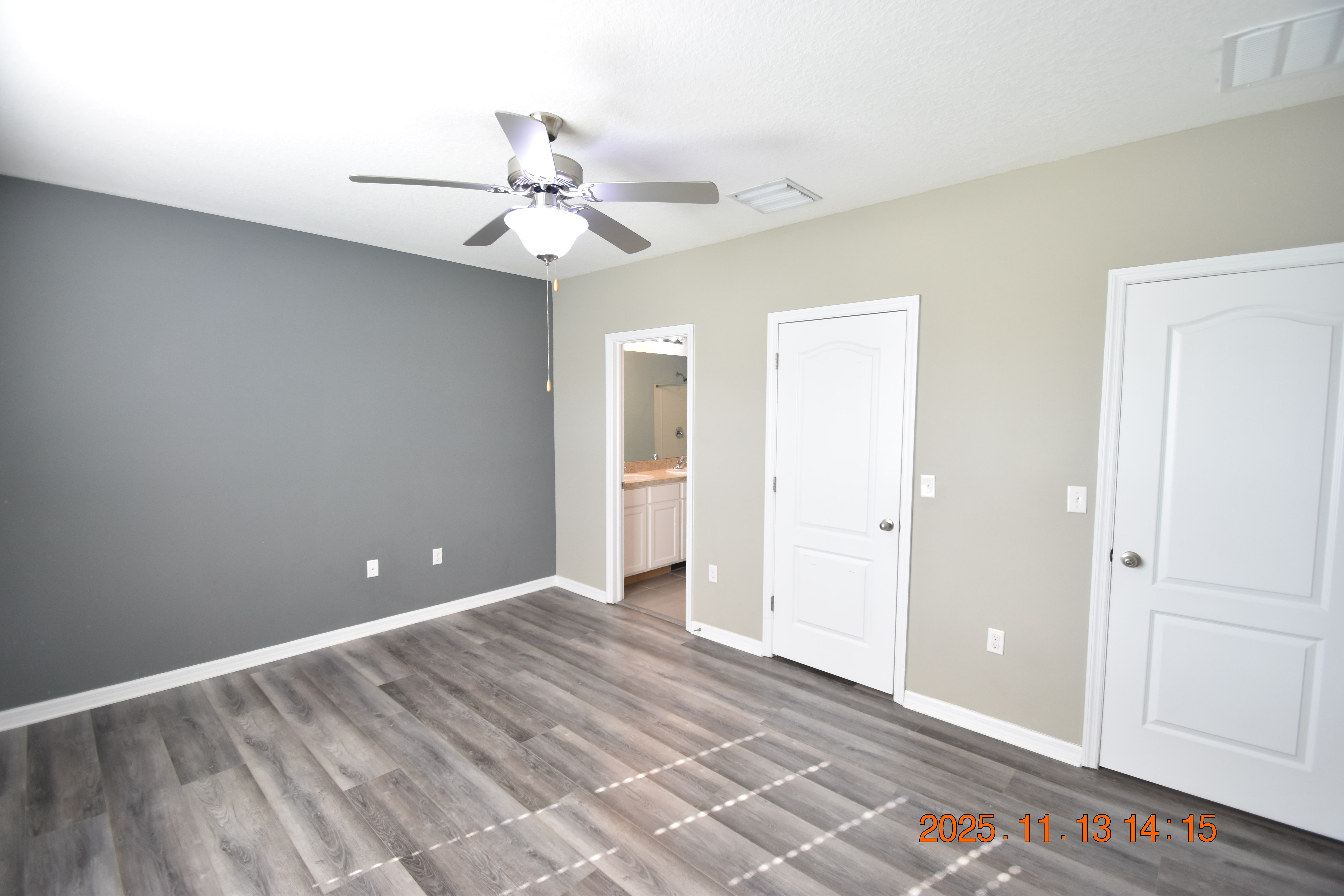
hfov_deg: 100.4
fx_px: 560
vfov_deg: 77.3
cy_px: 448
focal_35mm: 15
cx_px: 672
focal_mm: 10
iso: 800
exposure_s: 1/90
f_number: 3.5
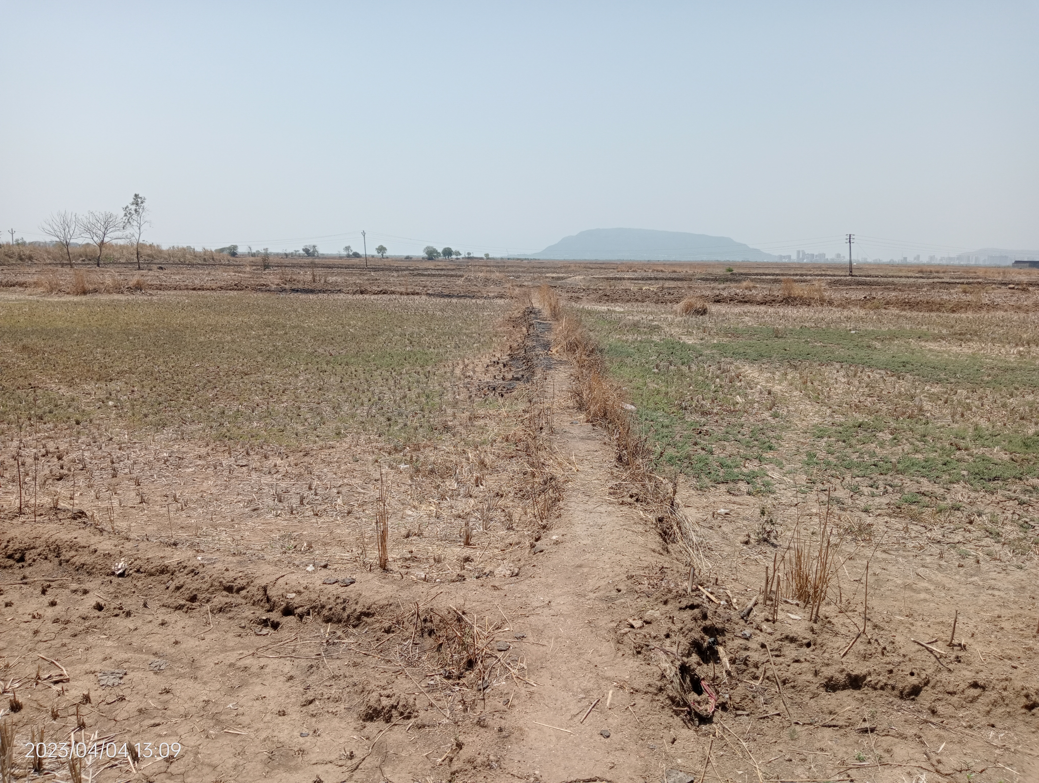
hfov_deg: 63.4
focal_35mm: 28
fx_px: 842
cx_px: 520
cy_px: 392
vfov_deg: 49.9
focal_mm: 4.04
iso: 112
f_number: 1.8
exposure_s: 1/768
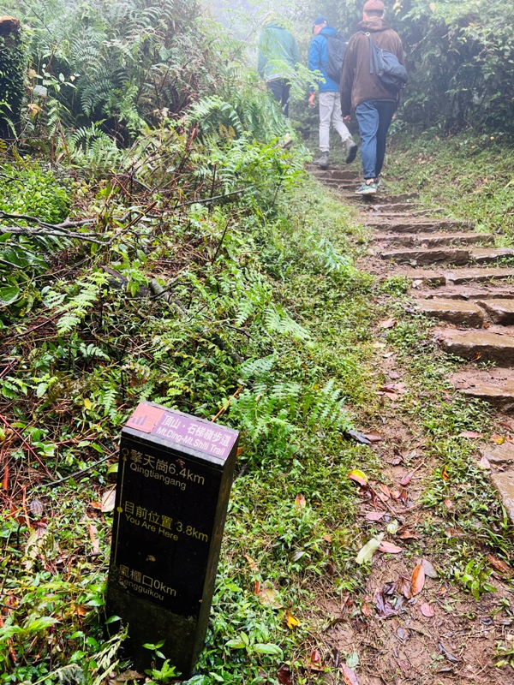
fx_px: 515
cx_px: 257
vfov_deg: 67.3
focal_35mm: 26
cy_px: 342
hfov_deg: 53.1
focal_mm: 5.7
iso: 64
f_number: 1.5
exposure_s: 1/121
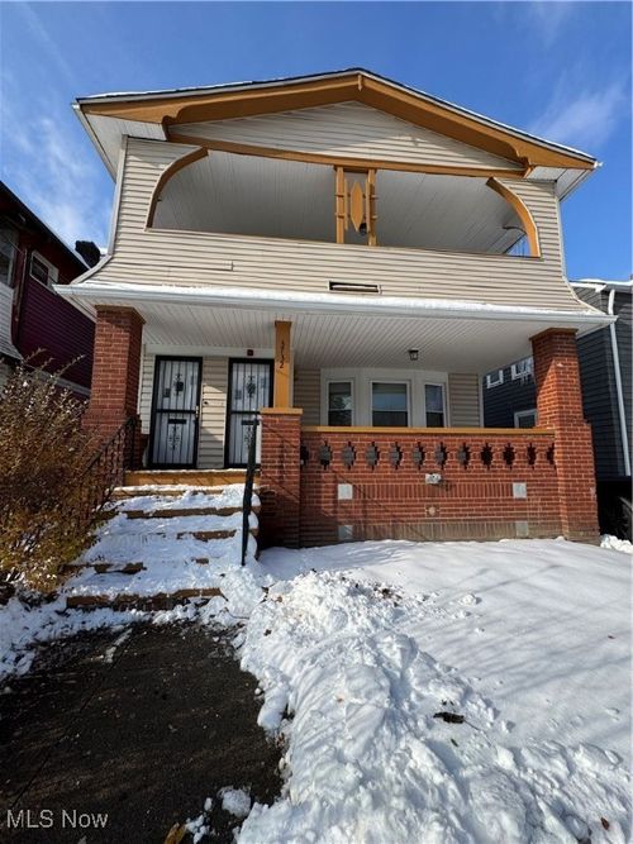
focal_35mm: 14
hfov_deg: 85.7
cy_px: 422
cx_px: 316
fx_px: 341
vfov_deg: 102.1
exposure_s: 1/1927
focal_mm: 2.22
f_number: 2.2
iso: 50
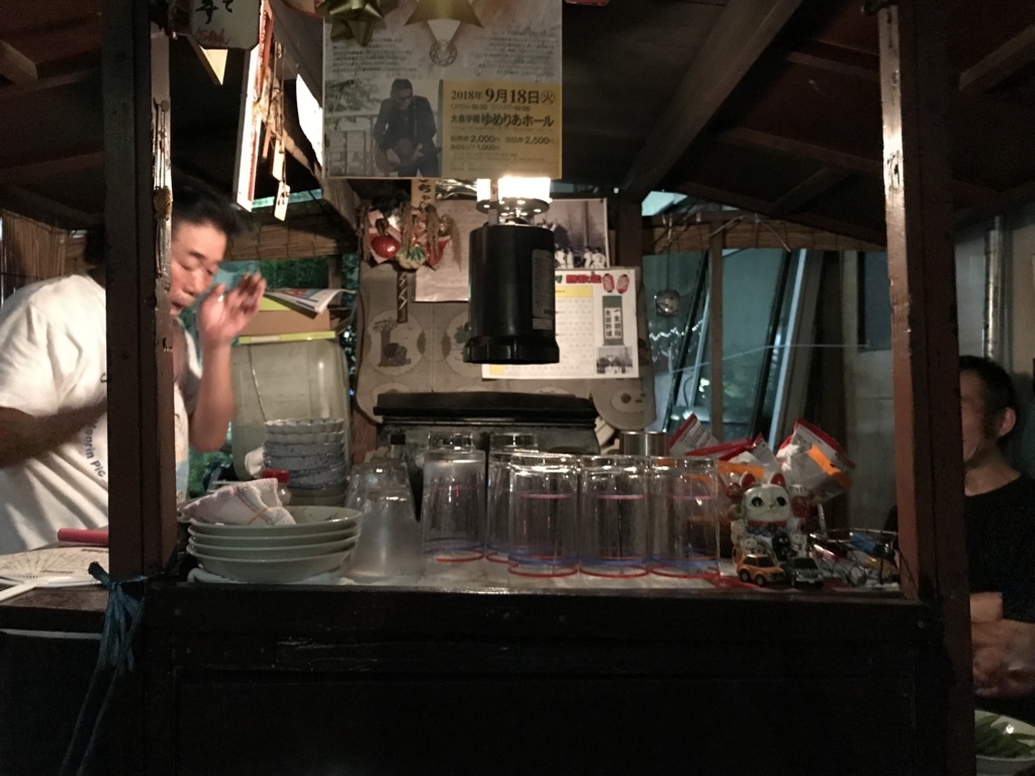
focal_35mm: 28
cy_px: 388
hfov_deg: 63.4
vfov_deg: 49.7
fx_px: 837
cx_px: 518
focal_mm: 3.99
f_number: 1.8
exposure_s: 1/4
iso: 400
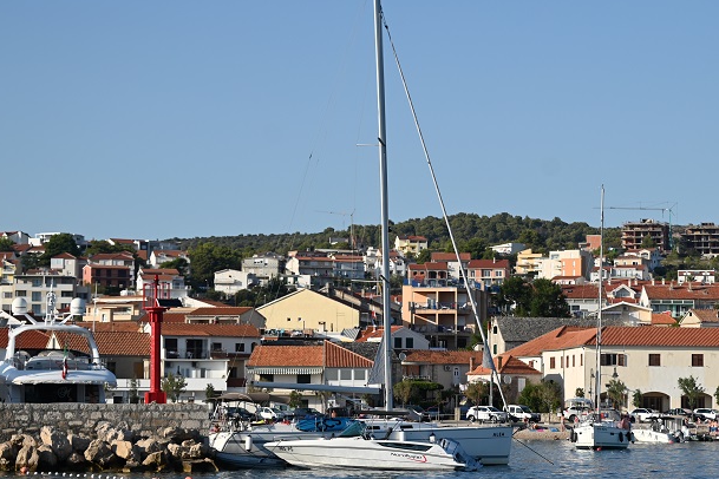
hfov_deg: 17.8
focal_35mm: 115
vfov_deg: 11.9
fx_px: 2297
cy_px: 287
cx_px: 445
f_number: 4.5
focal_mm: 70
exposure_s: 1/1000
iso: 100
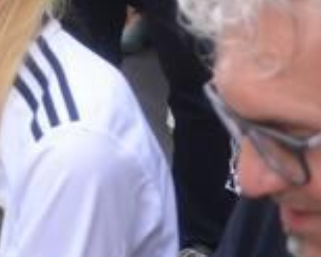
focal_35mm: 183
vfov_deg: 7.9
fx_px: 1737
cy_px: -326
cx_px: 167
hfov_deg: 10.6
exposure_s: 1/250
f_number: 3.2
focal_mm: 20
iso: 200
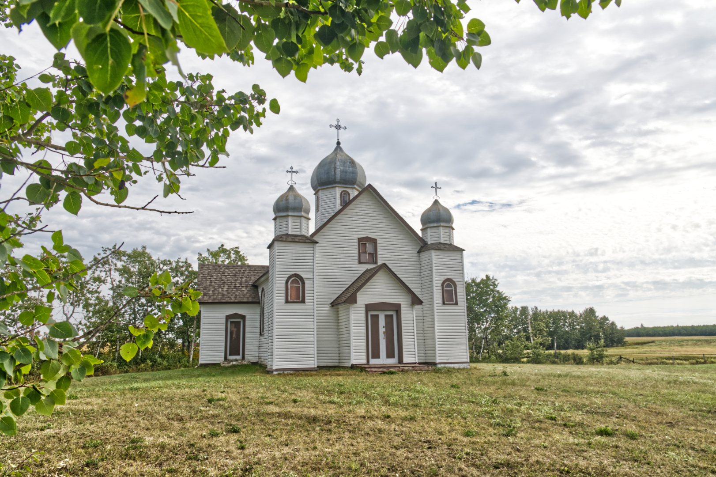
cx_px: 358
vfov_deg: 53.1
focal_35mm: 24
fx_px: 477
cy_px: 238
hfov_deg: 73.8
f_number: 11
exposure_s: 1/200
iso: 100
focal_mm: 24
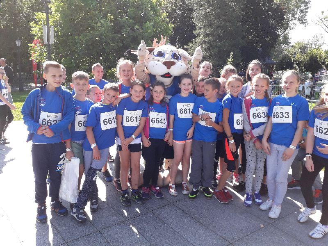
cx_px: 164
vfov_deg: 51.4
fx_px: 256
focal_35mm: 27
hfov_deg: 65.3
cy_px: 123
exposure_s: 1/335
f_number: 1.9
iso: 40
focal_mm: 3.6
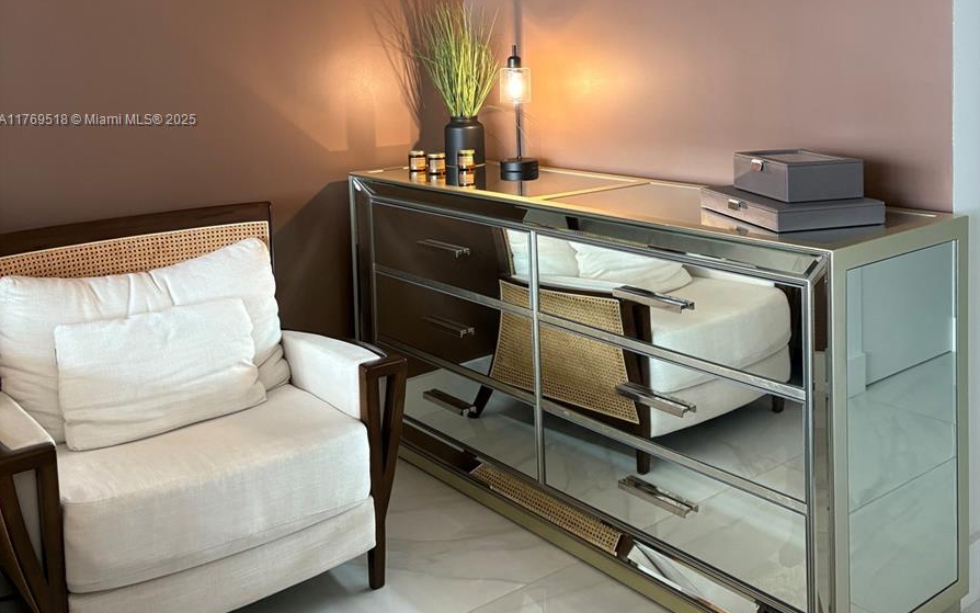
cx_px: 489
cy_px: 121
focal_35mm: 37
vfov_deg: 33.4
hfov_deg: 52.7
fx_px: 988
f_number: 1.6
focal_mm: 5.96
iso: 160
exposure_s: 1/60
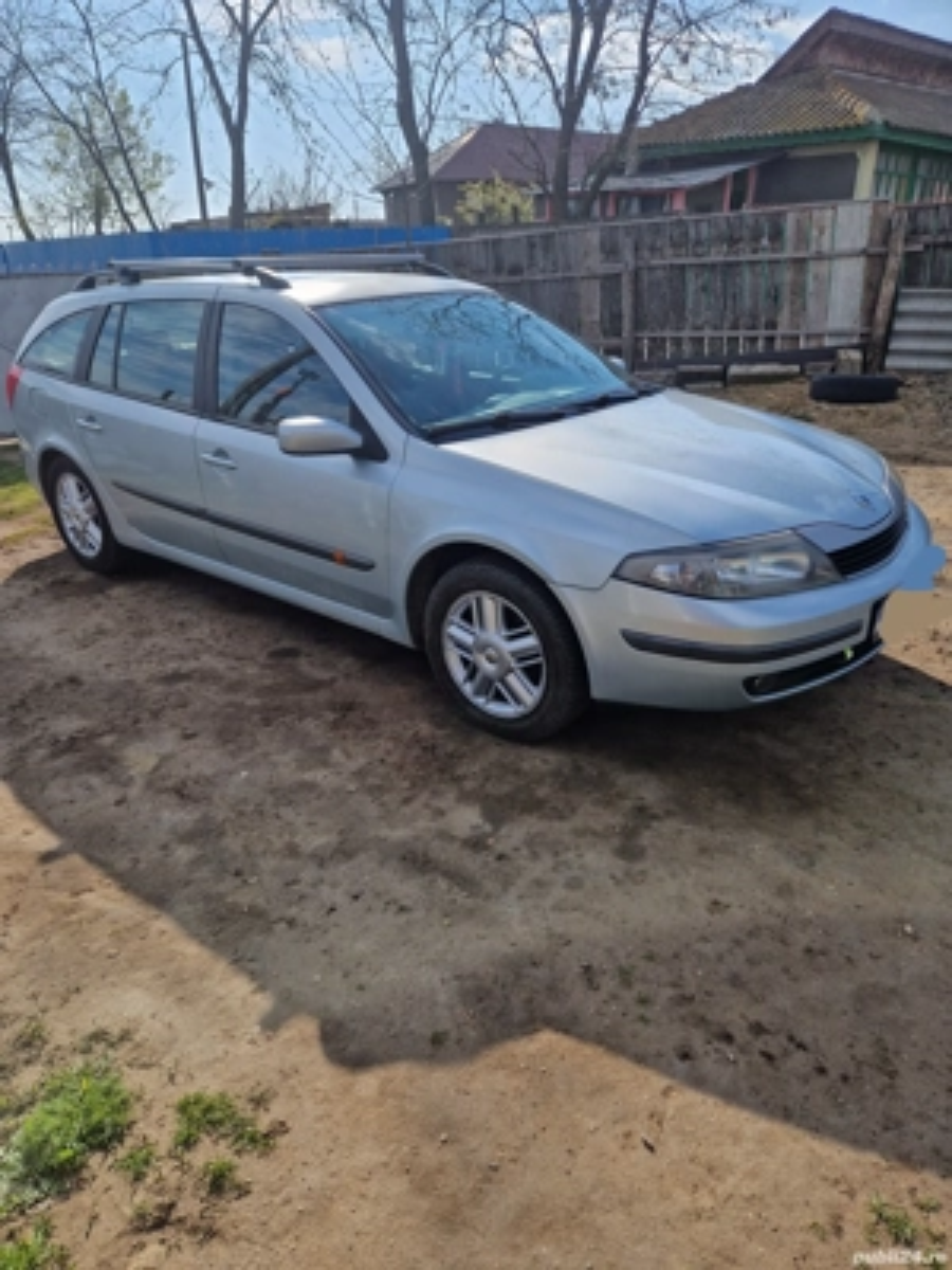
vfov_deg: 73.9
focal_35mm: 23
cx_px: 476
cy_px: 635
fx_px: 843
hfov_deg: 58.9
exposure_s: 1/2500
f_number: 1.8
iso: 50
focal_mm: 5.4
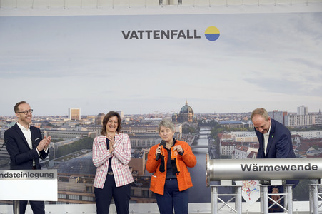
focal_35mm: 88
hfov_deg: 23.1
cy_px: 107
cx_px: 161
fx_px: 787
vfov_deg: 15.5
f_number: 8
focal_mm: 88
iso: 640
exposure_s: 1/250
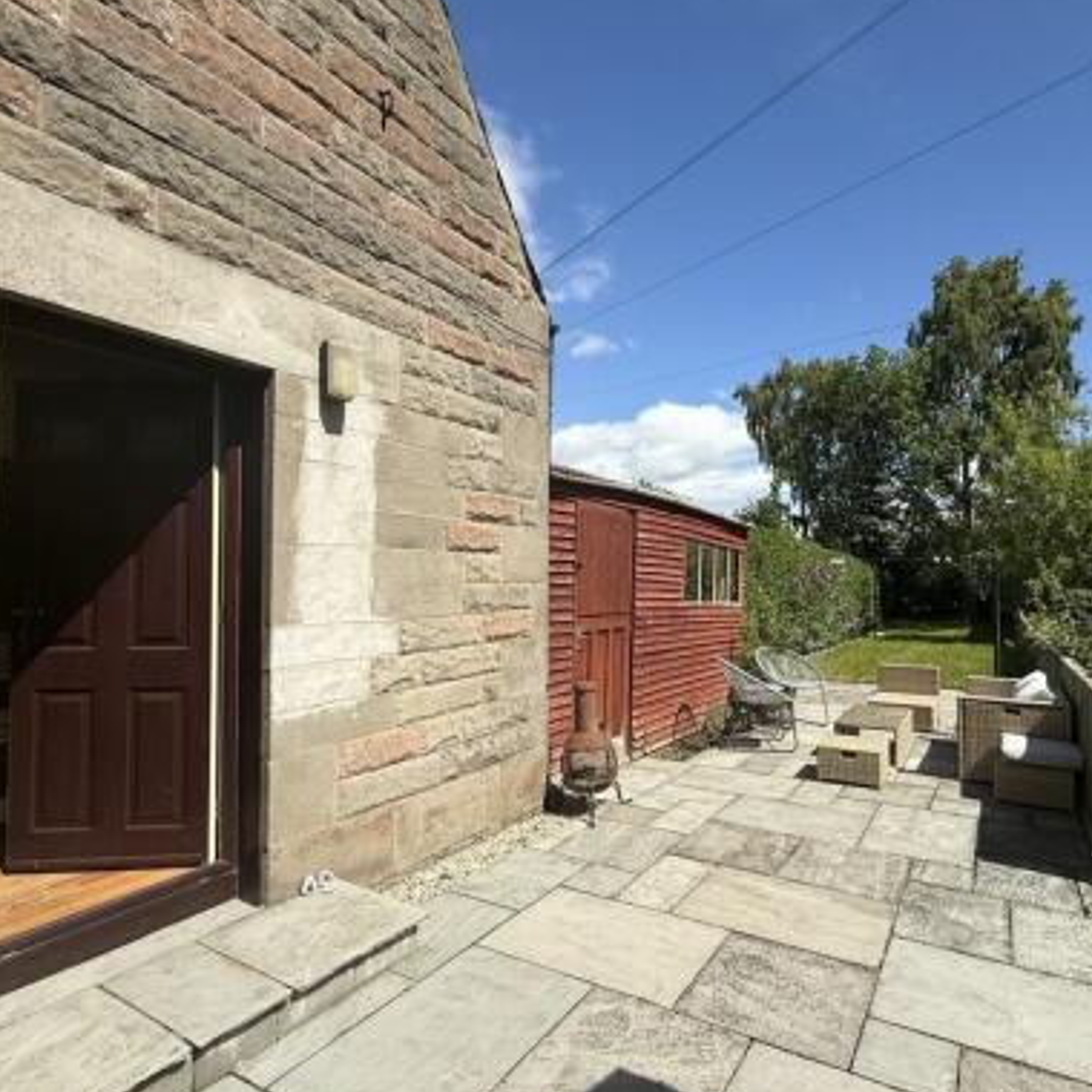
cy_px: 562
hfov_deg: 77.0
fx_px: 678
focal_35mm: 19
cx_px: 642
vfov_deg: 77.7
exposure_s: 1/2611
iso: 50
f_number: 2.2
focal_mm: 2.22
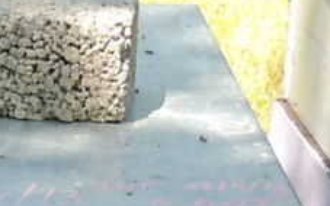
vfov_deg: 6.8
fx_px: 1682
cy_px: 393
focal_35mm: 187
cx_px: 44
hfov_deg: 11.1
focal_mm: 8.9
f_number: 3.6
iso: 100
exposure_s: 1/200
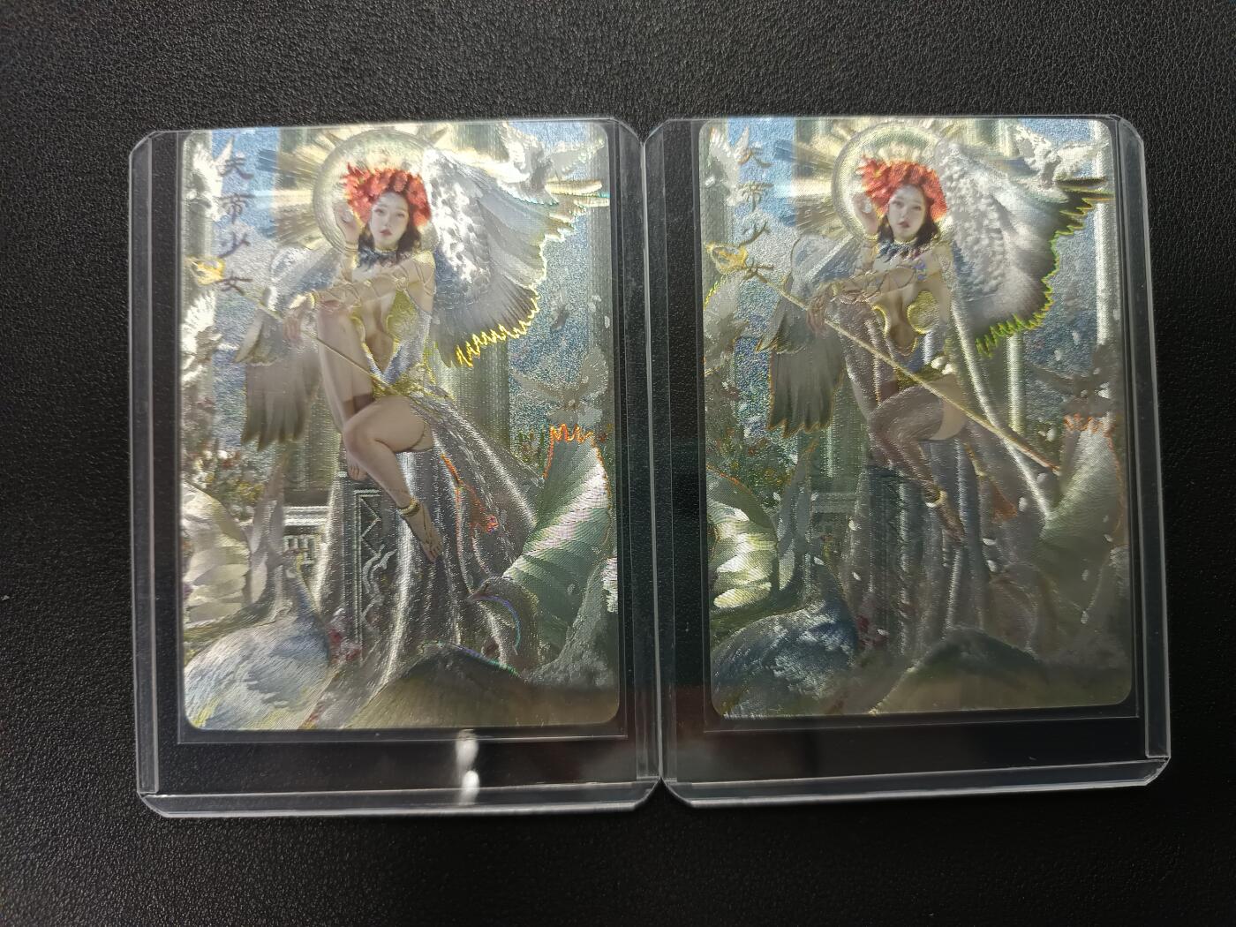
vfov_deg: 56.8
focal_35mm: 24
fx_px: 857
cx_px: 618
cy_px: 464
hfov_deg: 71.6
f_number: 1.7
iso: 1095
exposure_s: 1/50
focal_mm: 5.31
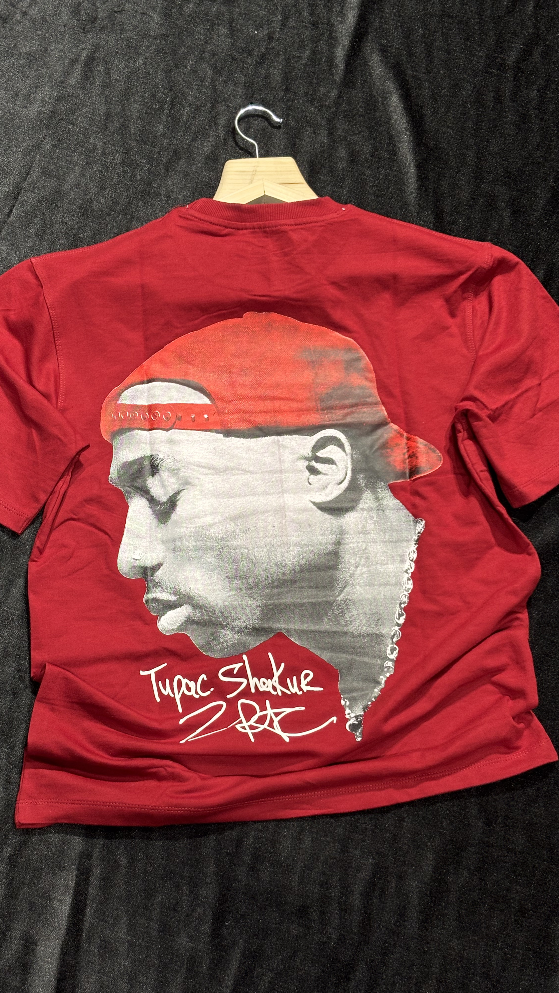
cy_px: 499
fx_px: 1502
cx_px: 252
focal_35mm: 57
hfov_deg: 21.1
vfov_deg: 36.6
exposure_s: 1/50
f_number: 1.6
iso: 25
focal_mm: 5.96
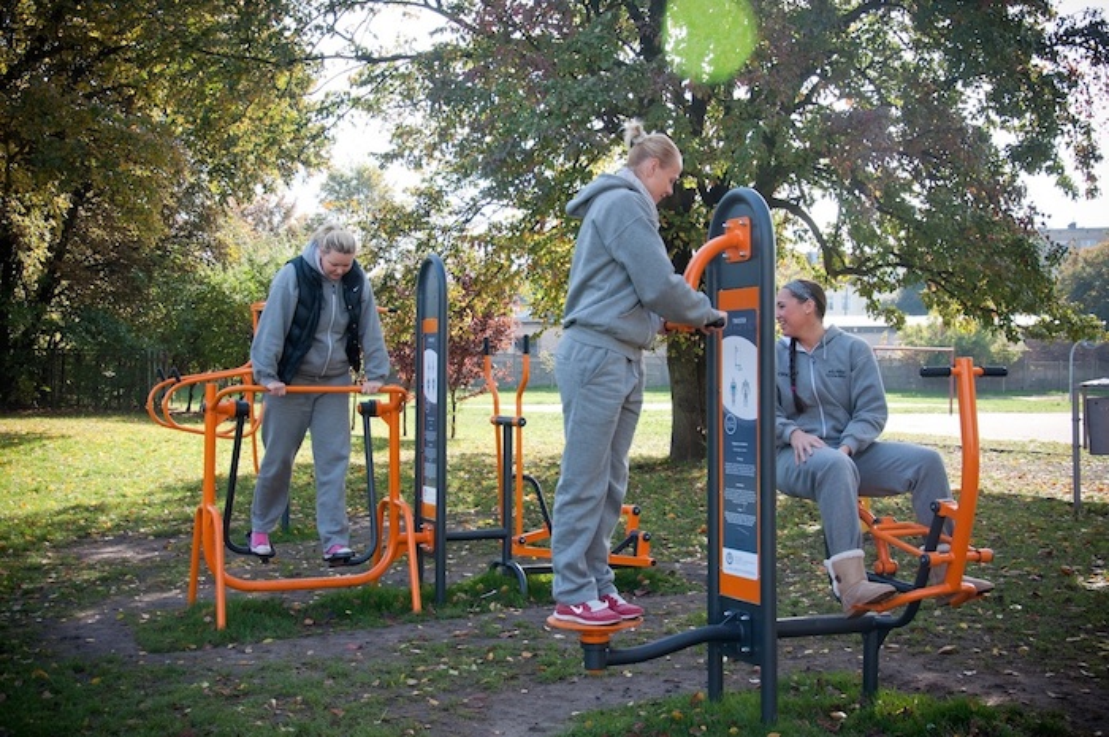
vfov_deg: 31.8
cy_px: 368
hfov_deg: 46.4
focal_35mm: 42
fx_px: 1292
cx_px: 554
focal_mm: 28
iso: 200
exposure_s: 1/400
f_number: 4
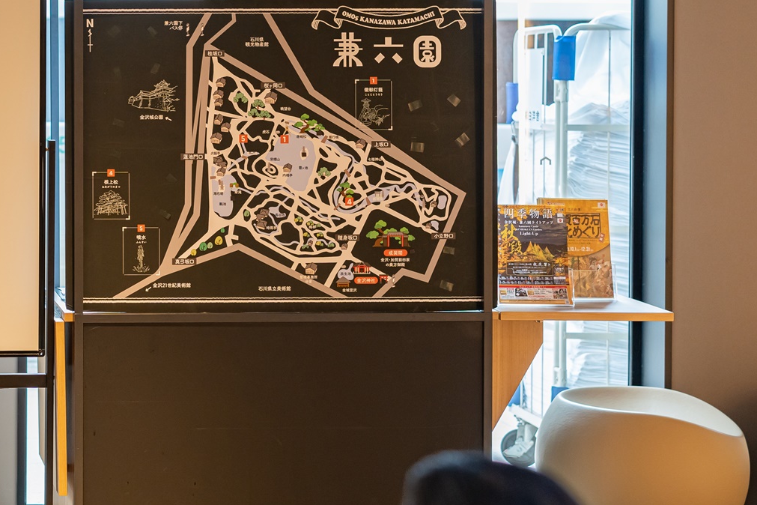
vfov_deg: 14.4
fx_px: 1997
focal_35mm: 95
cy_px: 238
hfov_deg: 21.1
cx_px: 115
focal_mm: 50
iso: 500
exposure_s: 1/100
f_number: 2.2
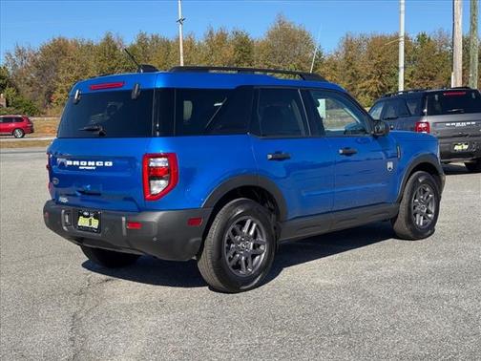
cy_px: 180
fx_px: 667
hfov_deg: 39.7
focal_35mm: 48
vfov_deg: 30.3
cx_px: 240
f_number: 1.78
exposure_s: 1/3096
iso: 64
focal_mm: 6.76
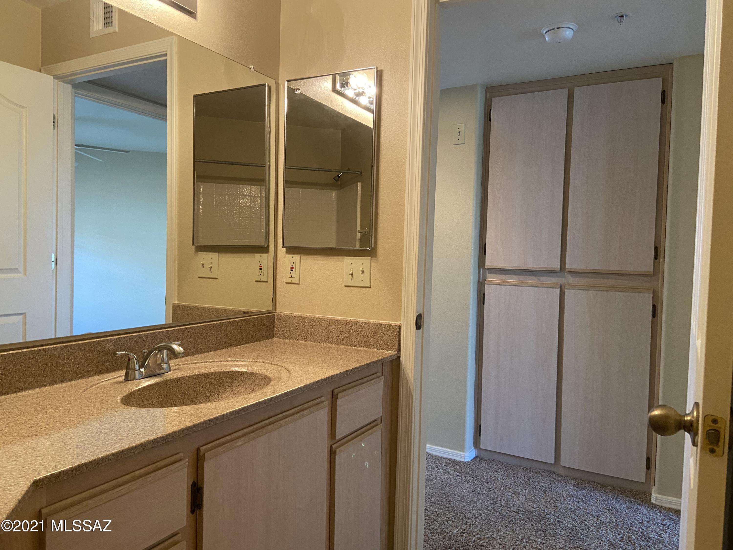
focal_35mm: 26
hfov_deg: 67.3
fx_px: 551
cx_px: 366
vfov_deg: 53.1
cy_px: 275
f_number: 1.8
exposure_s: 1/60
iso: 250
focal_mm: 4.25
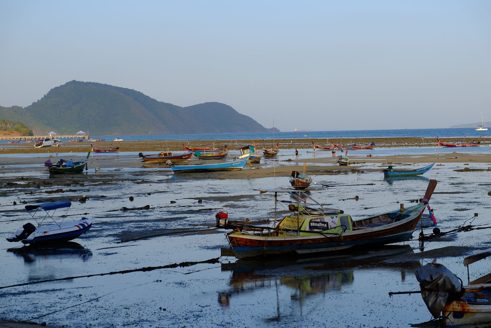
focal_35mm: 80
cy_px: 163
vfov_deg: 17.1
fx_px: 1091
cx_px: 244
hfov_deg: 25.4
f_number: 5.6
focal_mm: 52.4
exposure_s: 1/850
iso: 400
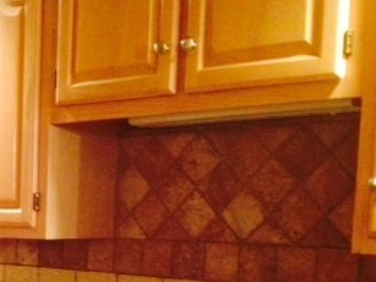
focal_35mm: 86
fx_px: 934
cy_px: 315
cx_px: -10
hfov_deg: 21.8
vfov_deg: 16.6
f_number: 2.4
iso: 500
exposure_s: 1/15
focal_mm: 4.28
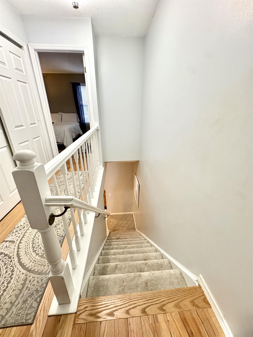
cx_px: 126
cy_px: 168
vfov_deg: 102.1
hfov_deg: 85.7
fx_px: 136
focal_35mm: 14
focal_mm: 2.22
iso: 200
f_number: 2.2
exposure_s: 1/60
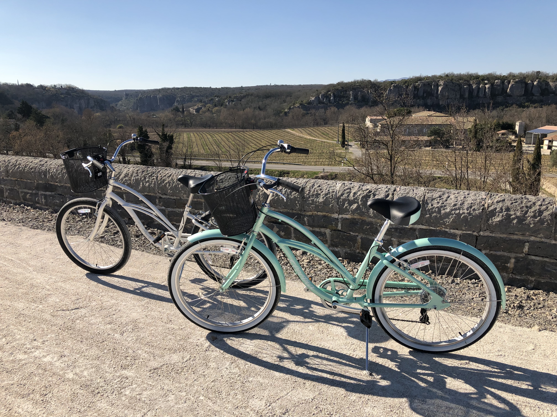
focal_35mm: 28
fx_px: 451
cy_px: 208
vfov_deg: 49.7
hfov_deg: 63.4
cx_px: 278
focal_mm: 3.99
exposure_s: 1/2088
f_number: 1.8
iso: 20
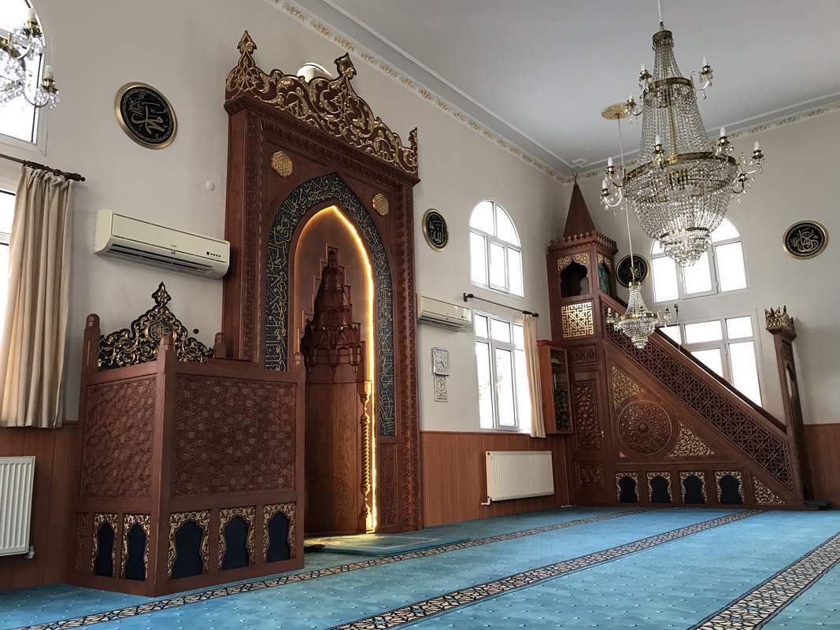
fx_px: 679
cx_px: 420
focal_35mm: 28
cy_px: 315
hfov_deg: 63.4
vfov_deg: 49.7
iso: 40
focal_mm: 3.99
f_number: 1.8
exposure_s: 1/20
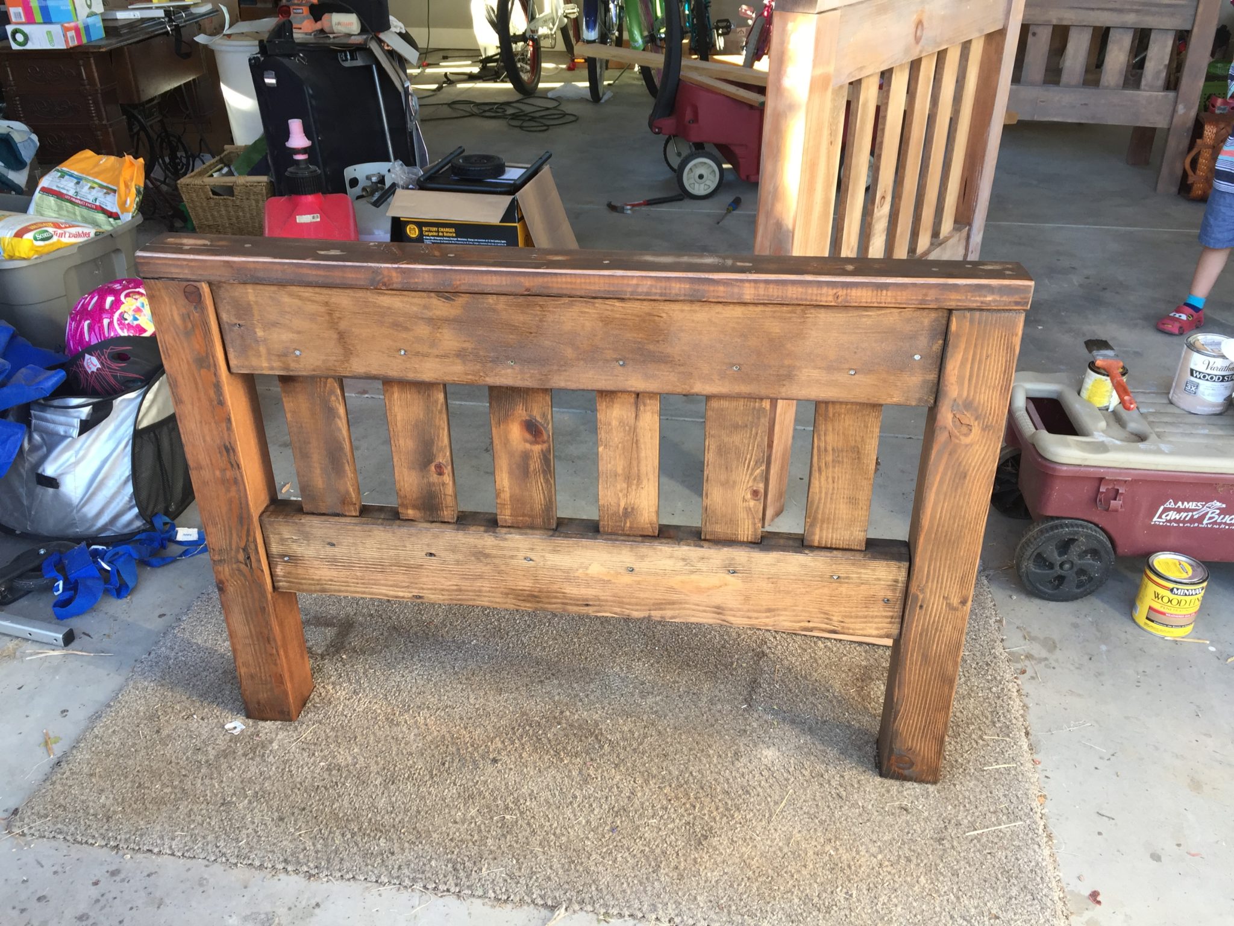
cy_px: 463
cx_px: 617
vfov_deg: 48.2
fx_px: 1034
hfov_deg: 61.7
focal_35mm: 29
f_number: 2.2
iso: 40
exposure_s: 1/60
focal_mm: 4.15
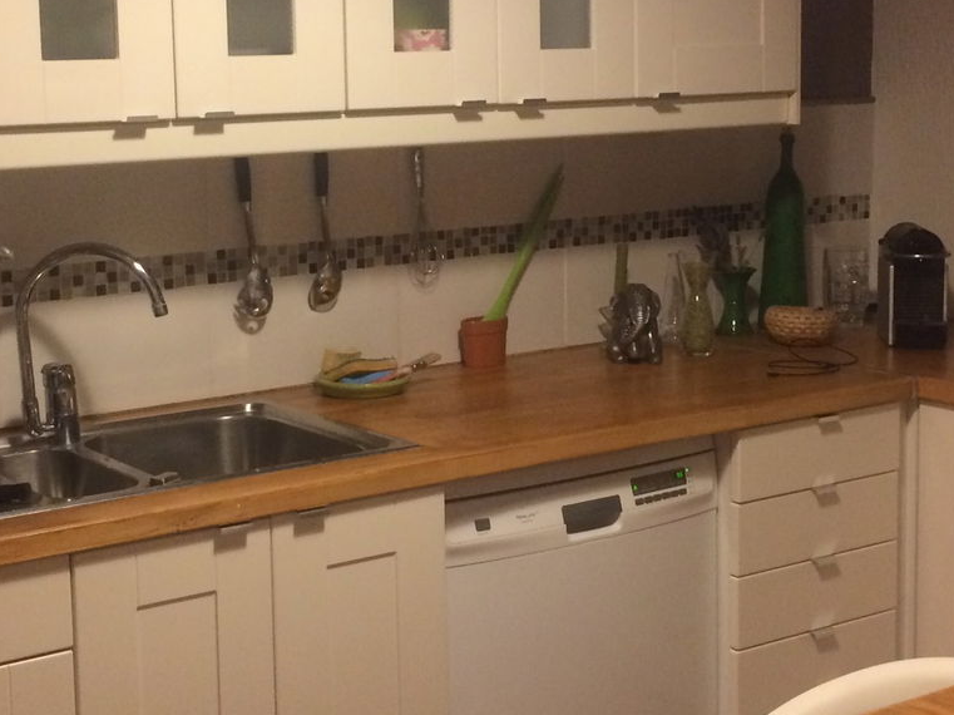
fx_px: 1680
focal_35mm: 61
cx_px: 377
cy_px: 273
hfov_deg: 31.6
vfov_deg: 24.0
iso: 200
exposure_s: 1/33
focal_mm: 4.15
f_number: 2.2
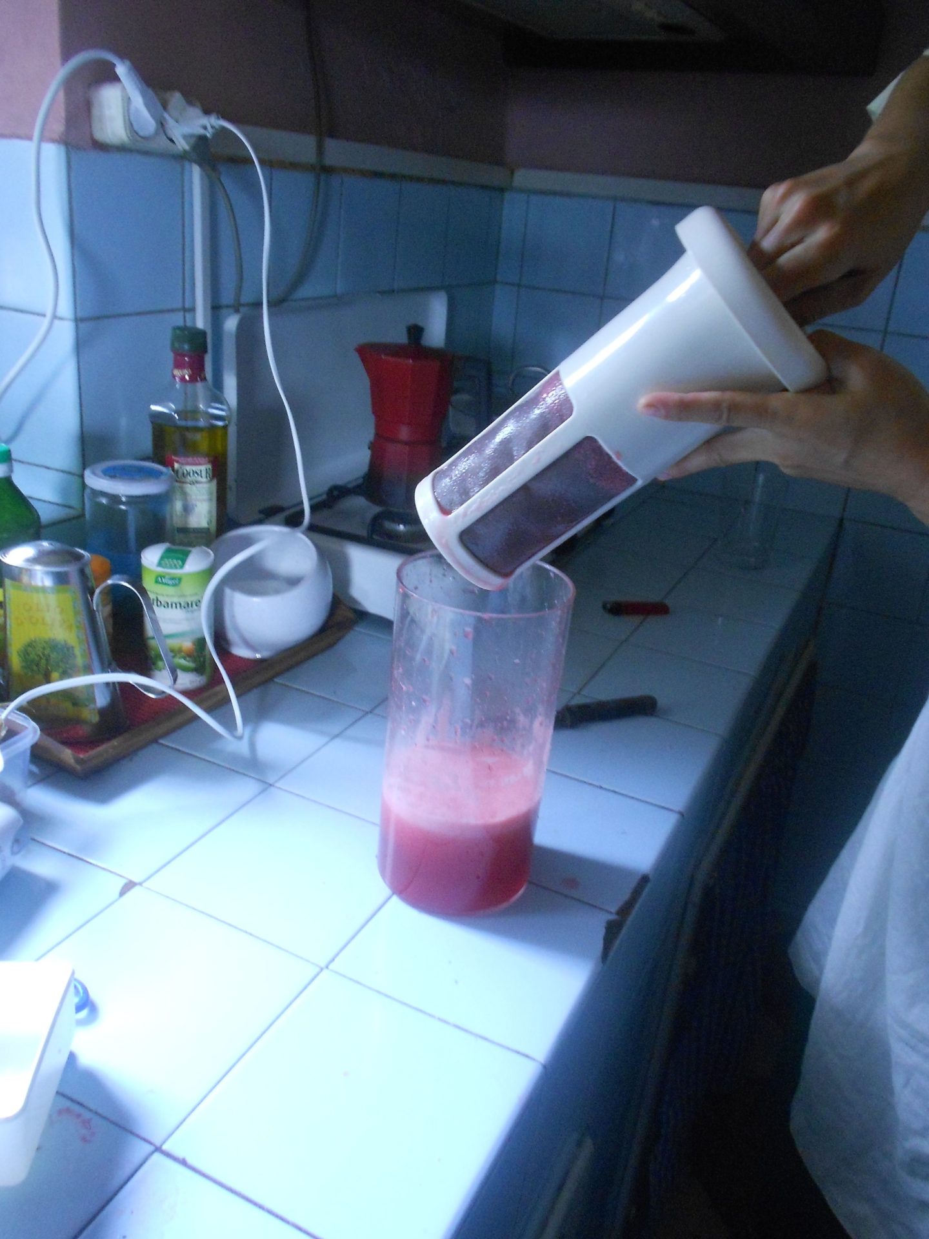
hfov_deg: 48.2
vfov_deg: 61.7
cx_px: 464
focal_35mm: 29
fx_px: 1038
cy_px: 620
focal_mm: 5.3
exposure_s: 1/20
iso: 400
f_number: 3.4
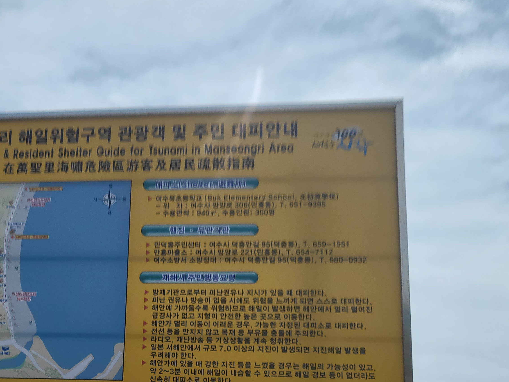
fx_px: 676
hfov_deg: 40.1
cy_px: 325
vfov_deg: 30.5
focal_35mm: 46
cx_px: 128
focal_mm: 4.25
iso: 50
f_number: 1.8
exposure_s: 1/5856
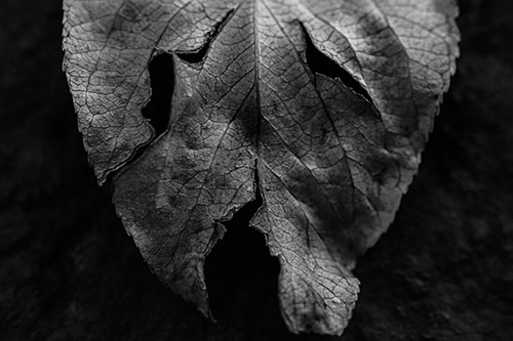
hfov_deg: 9.8
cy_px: 170
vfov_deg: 6.5
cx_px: 256
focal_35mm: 210
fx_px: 2991
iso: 800
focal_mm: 210
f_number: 7.1
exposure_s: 1/500
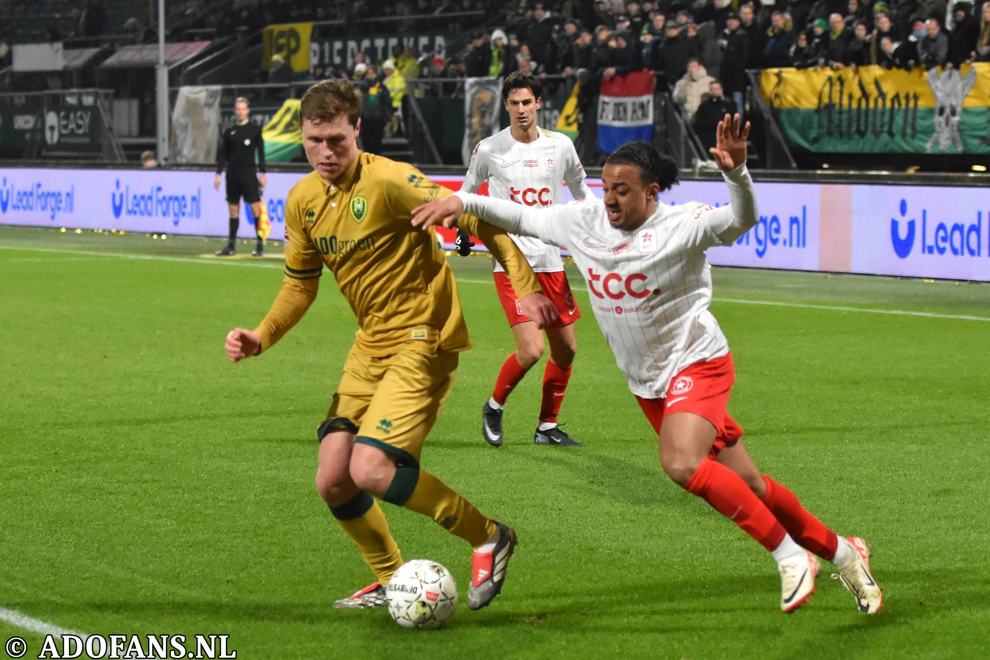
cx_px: 495
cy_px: 330
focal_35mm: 105
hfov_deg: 19.5
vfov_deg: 13.0
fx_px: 2887
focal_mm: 70
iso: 4000
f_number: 2.8
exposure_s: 1/640
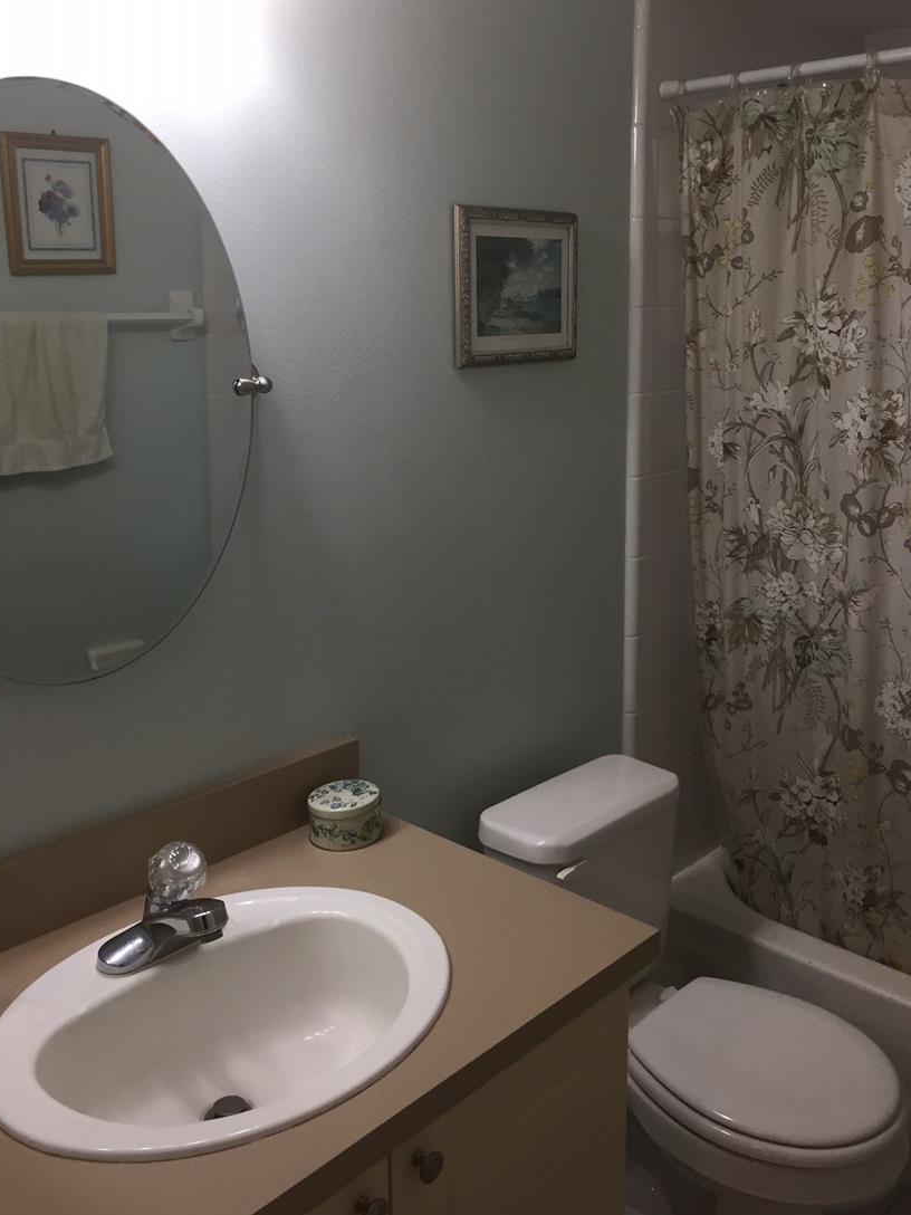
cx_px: 493
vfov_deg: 56.8
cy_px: 562
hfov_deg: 44.1
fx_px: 1123
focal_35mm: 32
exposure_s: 1/40
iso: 32
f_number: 2.2
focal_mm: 4.15
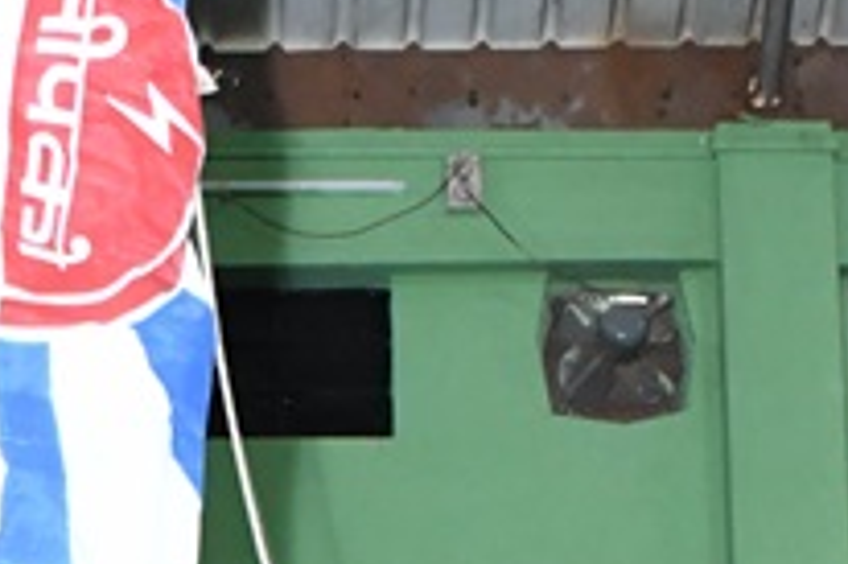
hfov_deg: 13.8
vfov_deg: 8.6
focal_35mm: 146
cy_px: 1336
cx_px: -82
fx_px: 3436
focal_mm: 18
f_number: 4.5
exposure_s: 1/160
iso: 3200
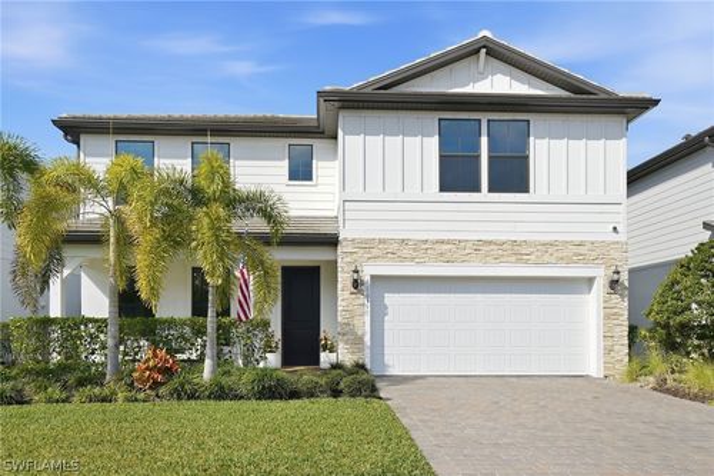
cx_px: 357
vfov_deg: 49.5
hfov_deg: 69.4
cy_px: 238
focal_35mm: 26
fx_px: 515
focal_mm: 26
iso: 200
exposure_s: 1/250
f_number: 10
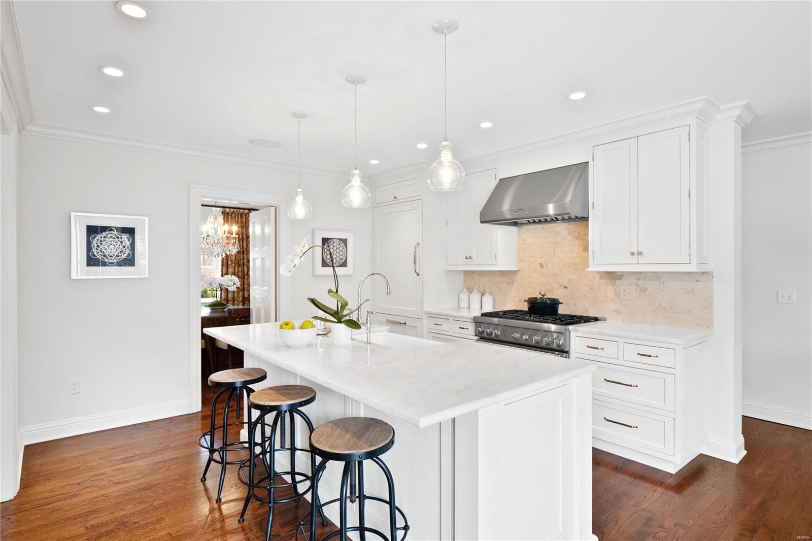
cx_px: 406
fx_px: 406
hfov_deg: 90.0
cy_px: 270
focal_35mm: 18
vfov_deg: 67.4
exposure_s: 1/8
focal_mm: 9
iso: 400
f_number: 8
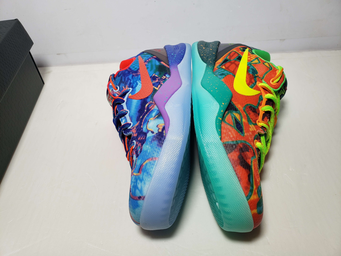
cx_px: 170
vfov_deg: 53.1
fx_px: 256
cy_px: 128
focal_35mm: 26
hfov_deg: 67.3
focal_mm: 4.3
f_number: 2.4
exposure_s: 1/225
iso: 50
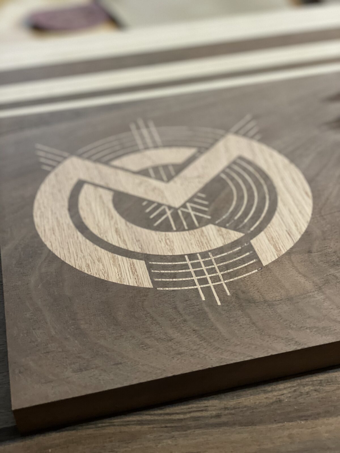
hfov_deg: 28.0
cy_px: 226
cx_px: 170
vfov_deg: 36.8
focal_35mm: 52
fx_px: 681
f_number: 2
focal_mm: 6
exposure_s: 1/24
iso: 400
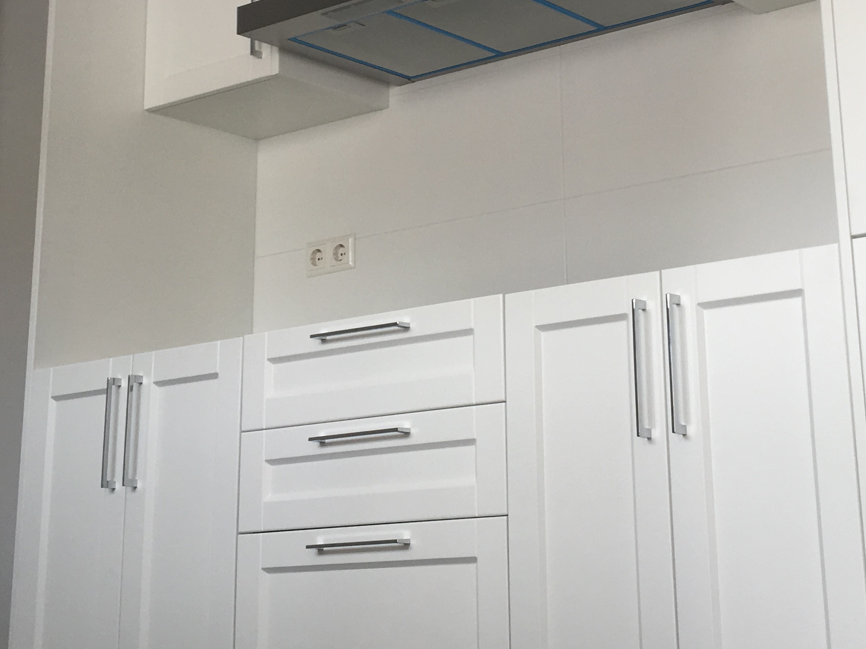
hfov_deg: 29.7
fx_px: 1626
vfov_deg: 22.3
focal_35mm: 65
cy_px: 122
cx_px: 554
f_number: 2.2
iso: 25
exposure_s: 1/100
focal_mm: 4.15
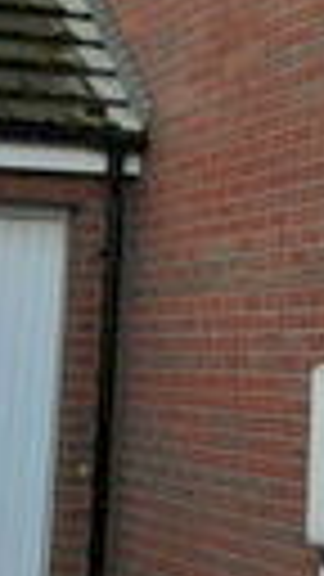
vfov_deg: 17.1
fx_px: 1833
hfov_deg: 9.8
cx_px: 508
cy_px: -97
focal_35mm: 120
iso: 400
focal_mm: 14
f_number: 10
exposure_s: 1/200
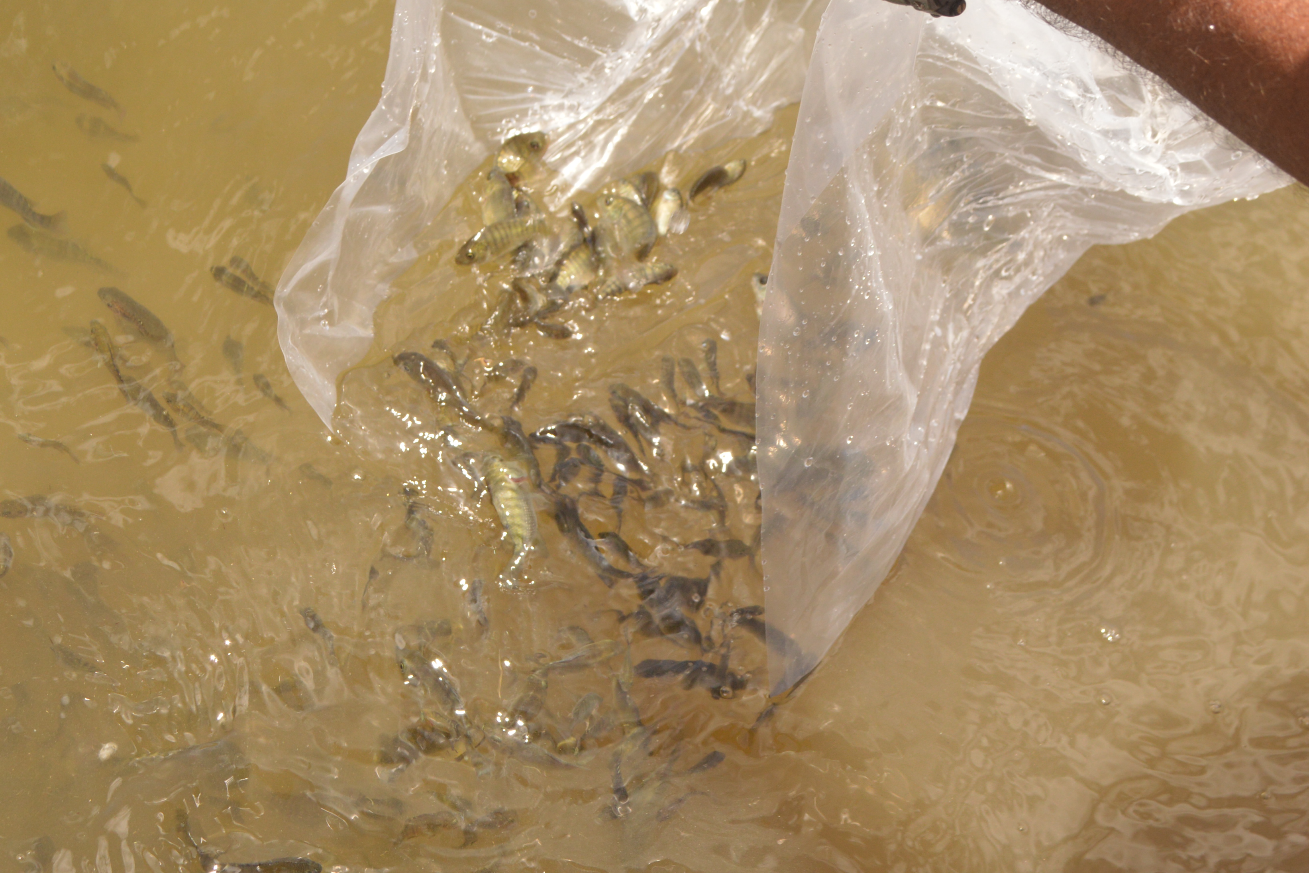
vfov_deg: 19.5
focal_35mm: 70
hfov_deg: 28.6
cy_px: 455
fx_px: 2545
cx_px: 415
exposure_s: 1/320
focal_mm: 34
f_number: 10
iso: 400
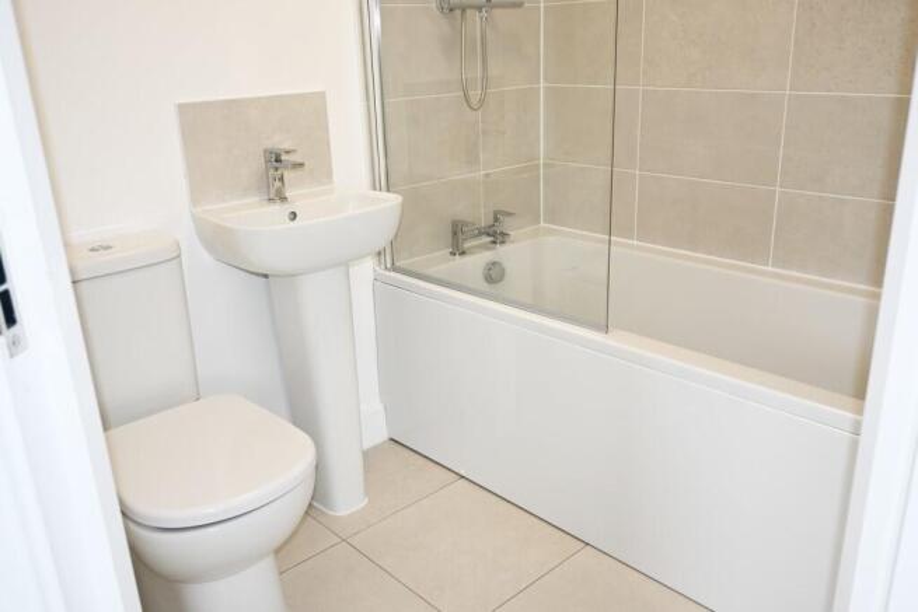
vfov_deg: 42.7
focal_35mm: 31
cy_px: 306
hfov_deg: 60.7
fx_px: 784
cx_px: 459
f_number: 3.8
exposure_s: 1/50
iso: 125
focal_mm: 20.5
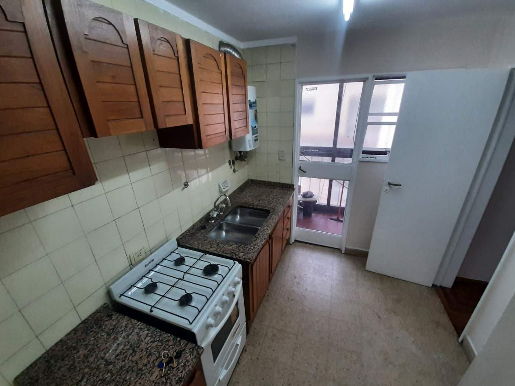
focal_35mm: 14
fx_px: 208
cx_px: 250
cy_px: 206
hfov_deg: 102.0
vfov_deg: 85.5
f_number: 2.2
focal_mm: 1.42
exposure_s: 1/50
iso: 200
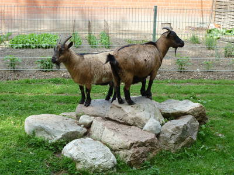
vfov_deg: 24.8
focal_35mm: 59
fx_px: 399
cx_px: 117
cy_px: 88
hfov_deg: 32.7
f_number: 3.9
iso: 80
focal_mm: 9.7
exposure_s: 1/80
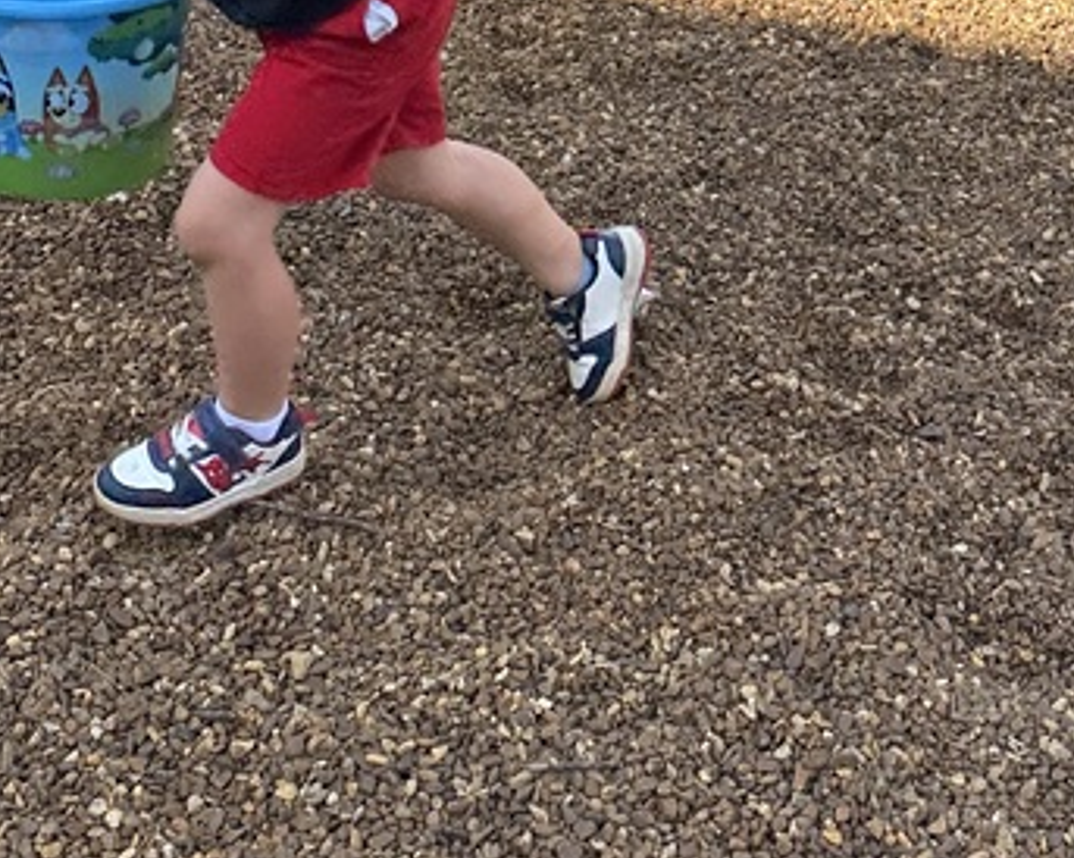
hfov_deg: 26.9
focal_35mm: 70
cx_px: 745
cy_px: 13
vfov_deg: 21.1
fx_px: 2224
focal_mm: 6.86
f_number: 1.78
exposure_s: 1/3861
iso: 80
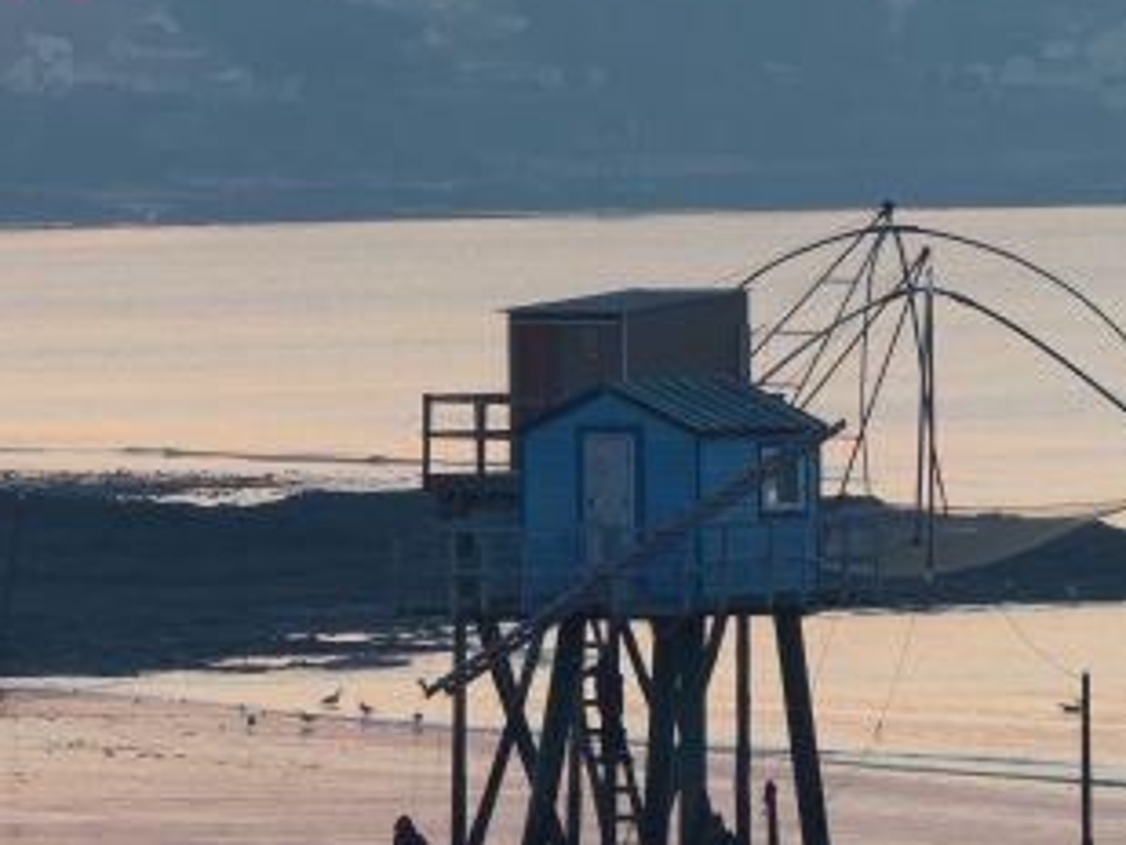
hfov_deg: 3.3
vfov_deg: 2.5
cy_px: 453
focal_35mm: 592
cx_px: 430
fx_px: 19264
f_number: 4
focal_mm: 65.8
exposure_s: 1/125
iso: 100
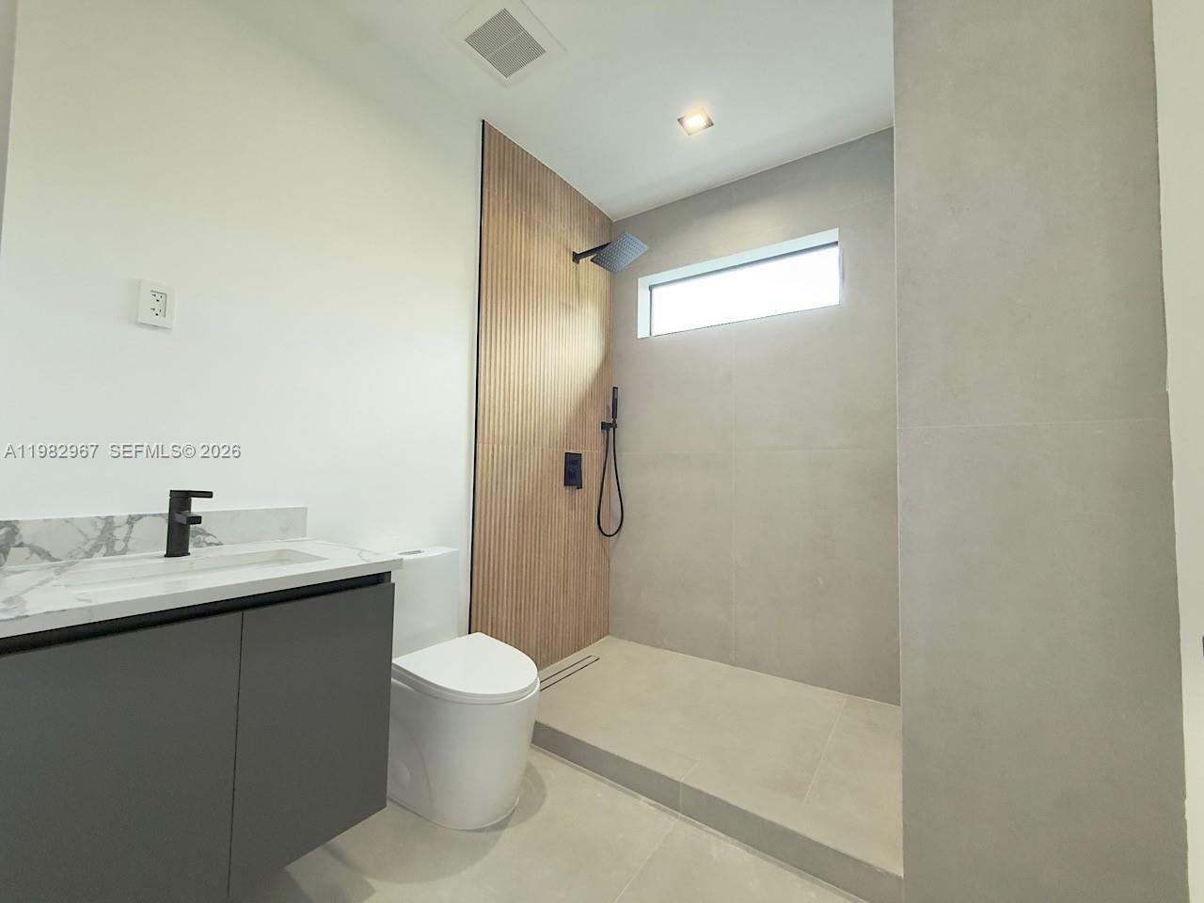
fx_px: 487
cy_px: 452
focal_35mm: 14
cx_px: 602
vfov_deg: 85.7
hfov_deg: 102.1
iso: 200
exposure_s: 1/60
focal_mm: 2.22
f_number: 2.2
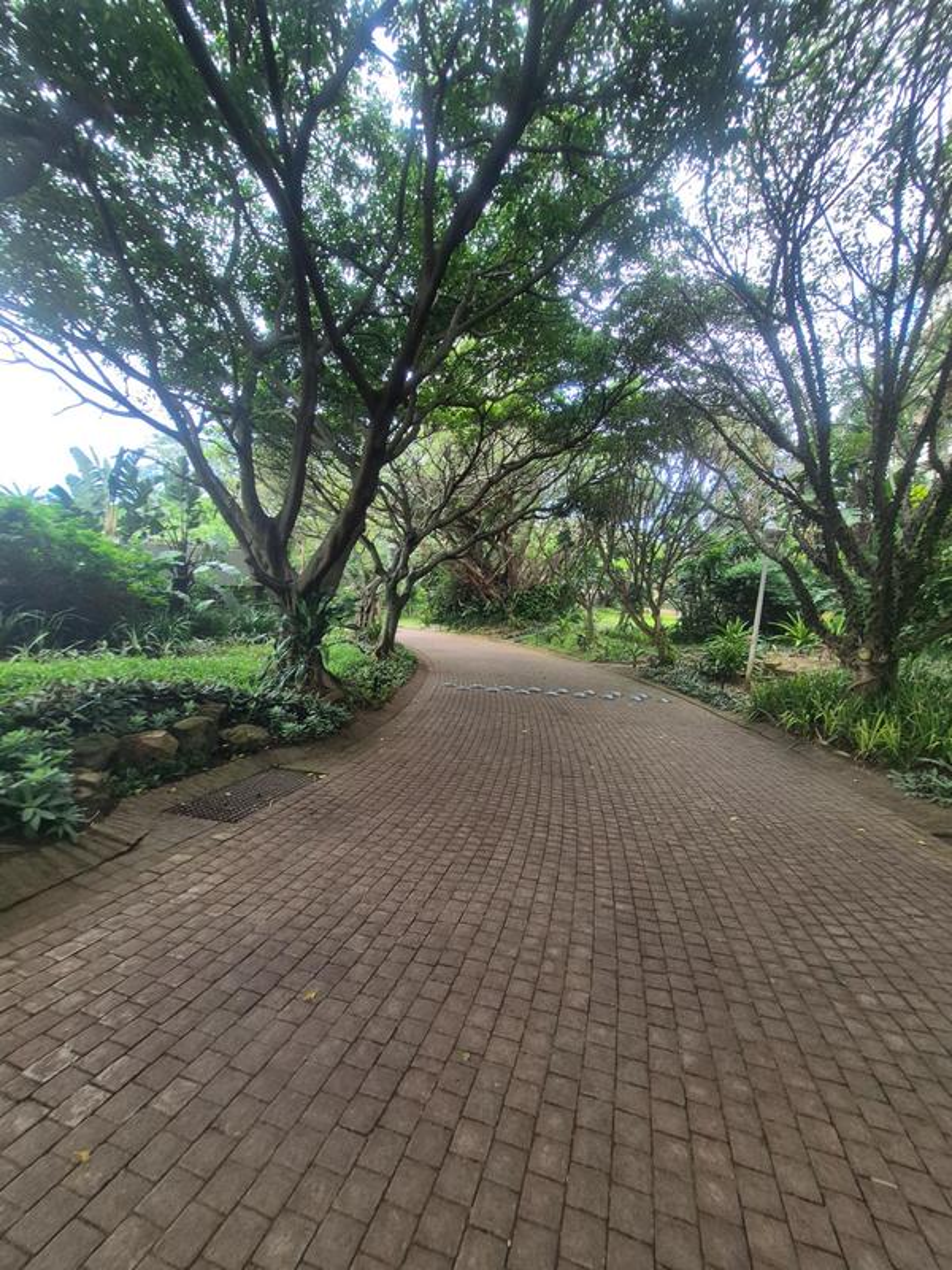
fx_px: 477
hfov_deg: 89.9
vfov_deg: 106.2
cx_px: 476
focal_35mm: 13
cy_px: 635
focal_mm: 1.74
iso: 50
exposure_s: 1/232
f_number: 2.2
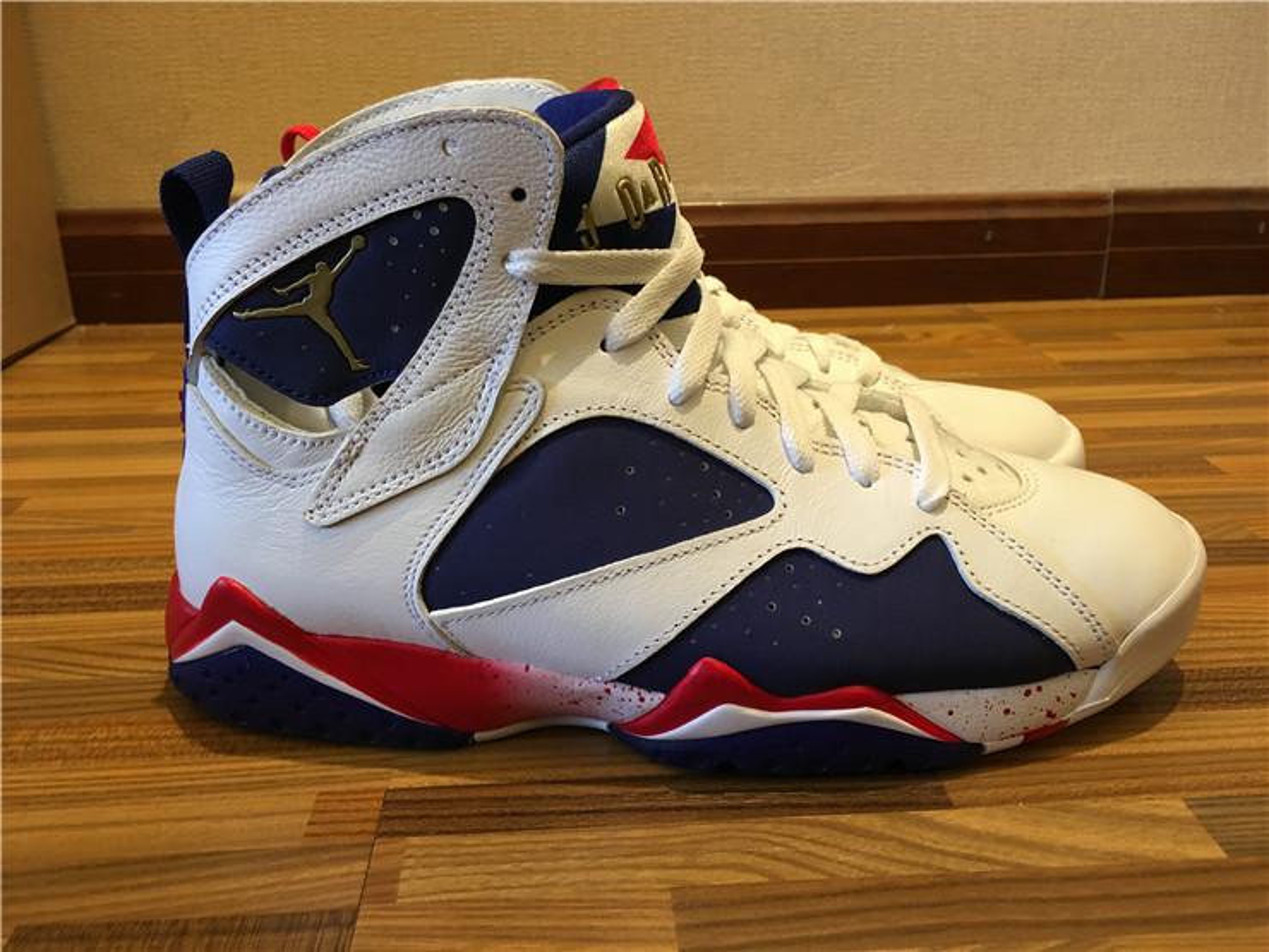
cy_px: 476
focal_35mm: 29
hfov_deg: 61.7
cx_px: 634
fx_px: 1063
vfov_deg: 48.2
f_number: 2.2
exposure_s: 1/17
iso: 64
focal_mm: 4.15
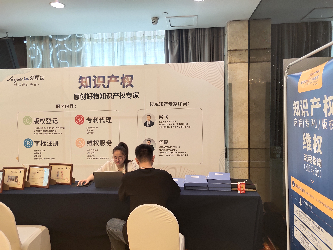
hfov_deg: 61.7
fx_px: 279
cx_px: 166
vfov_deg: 48.2
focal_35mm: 29
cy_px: 125
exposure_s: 1/50
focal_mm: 4.27
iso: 152
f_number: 1.8
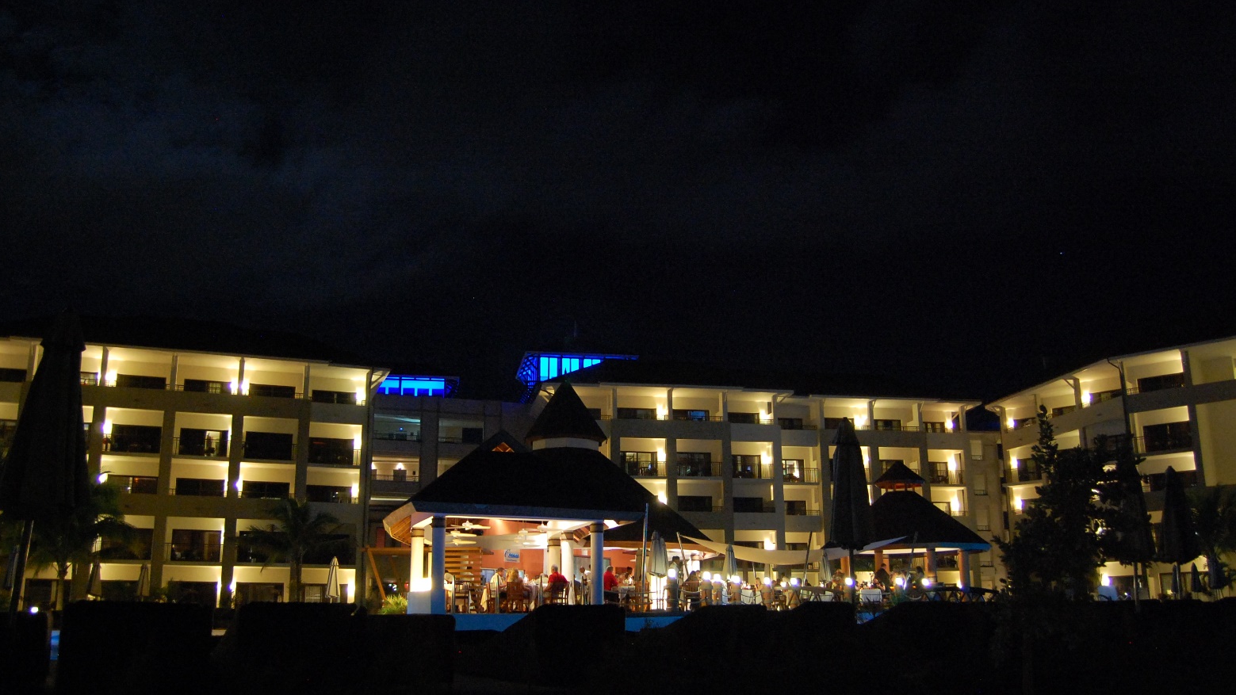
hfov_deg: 66.1
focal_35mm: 29
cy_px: 394
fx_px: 950
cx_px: 603
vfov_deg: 40.1
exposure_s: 1/8
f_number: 3.5
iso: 1600
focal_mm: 18
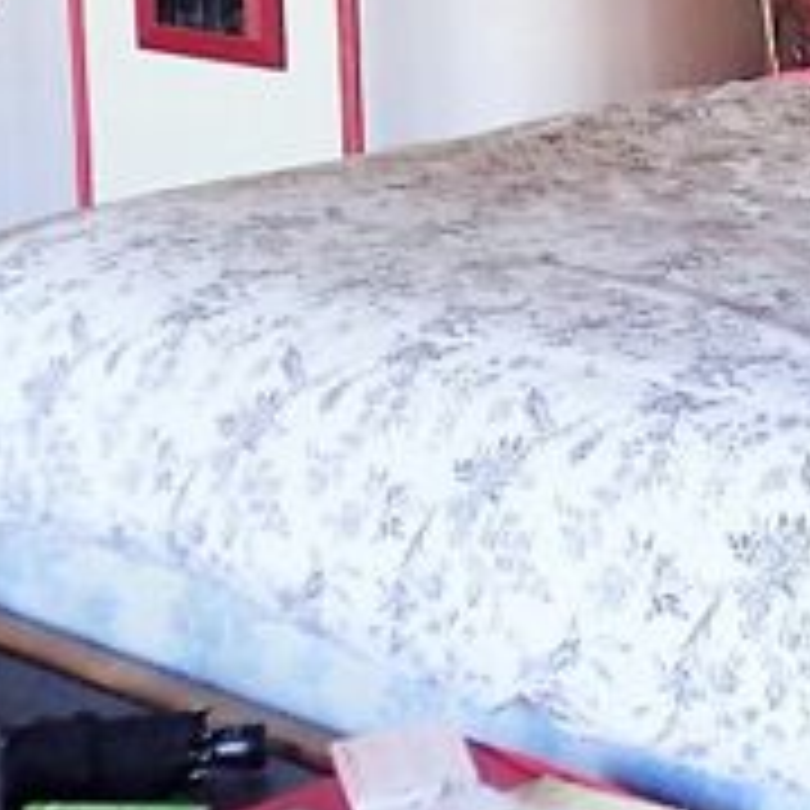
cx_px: 1199
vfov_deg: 15.9
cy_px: -223
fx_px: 2753
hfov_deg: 15.5
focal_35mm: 104
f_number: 2.3
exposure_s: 1/30
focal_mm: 5.5
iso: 250
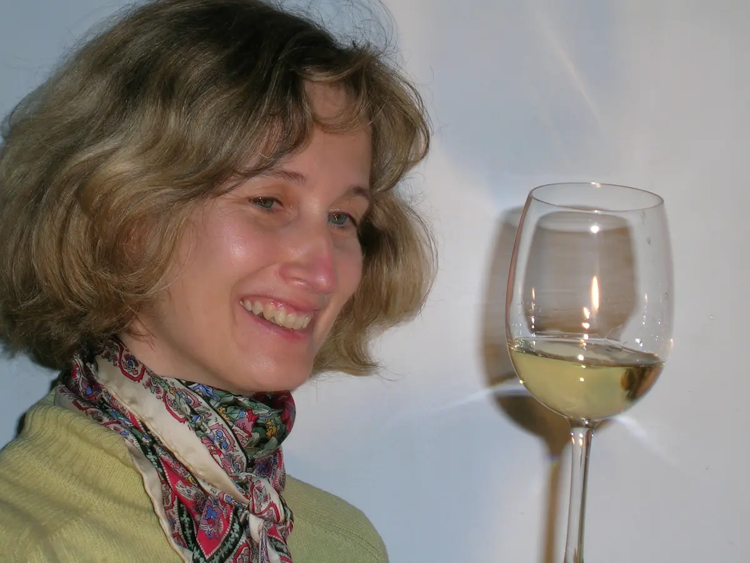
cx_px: 375
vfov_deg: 15.1
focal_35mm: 98
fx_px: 2123
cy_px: 282
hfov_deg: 20.0
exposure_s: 1/60.1
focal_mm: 14.9
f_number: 4.6
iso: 50
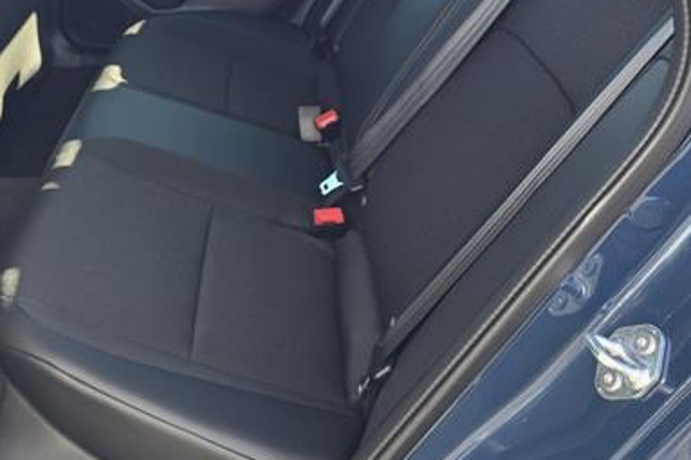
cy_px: 92
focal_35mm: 40
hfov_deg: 46.7
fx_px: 767
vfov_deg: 32.5
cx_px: 171
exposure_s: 1/182
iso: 50
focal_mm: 6.3
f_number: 1.7
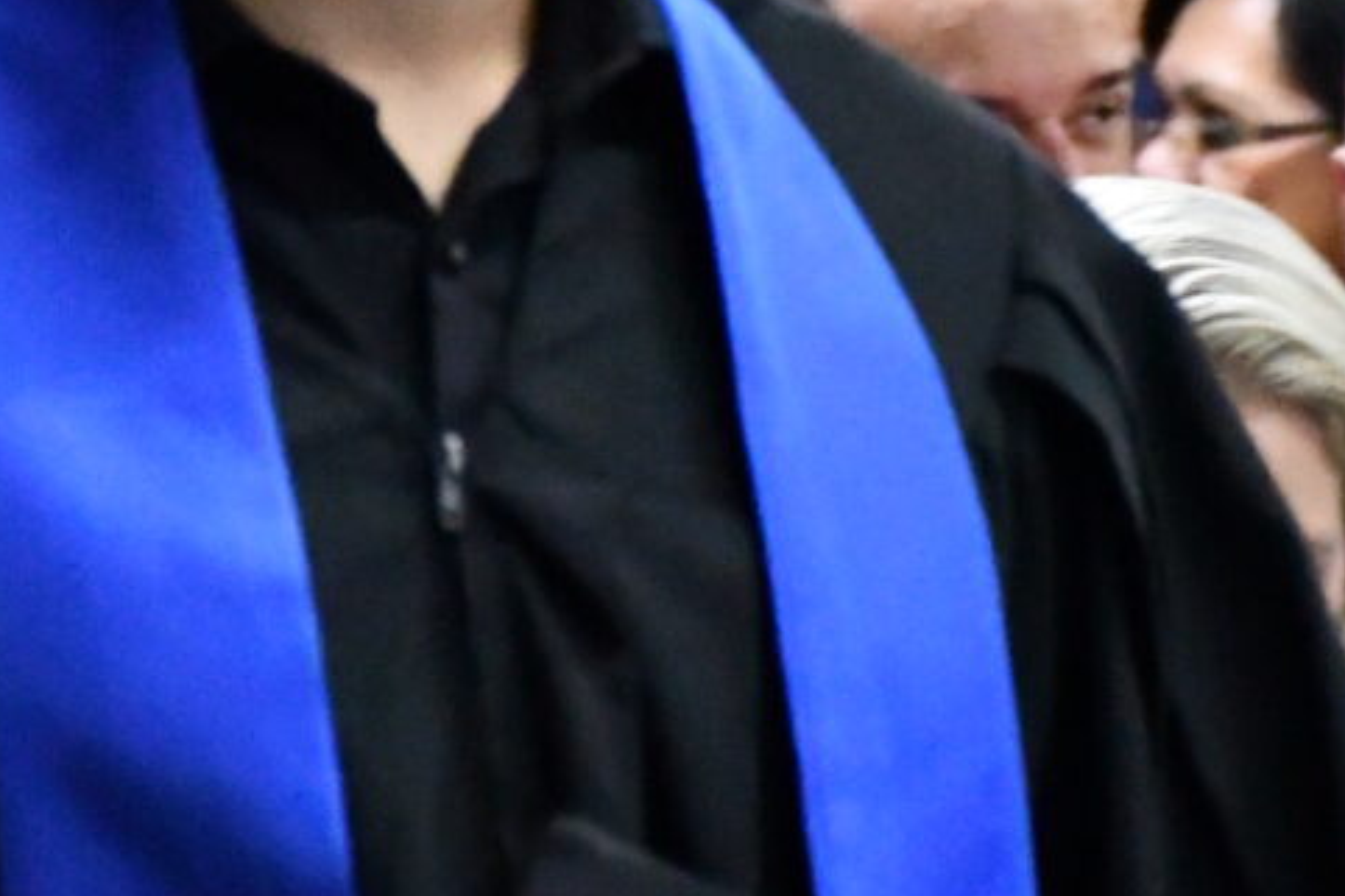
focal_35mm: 506
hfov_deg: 4.1
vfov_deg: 2.7
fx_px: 18897
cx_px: 745
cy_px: 408
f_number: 5.3
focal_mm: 85
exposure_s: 1/80
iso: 12800
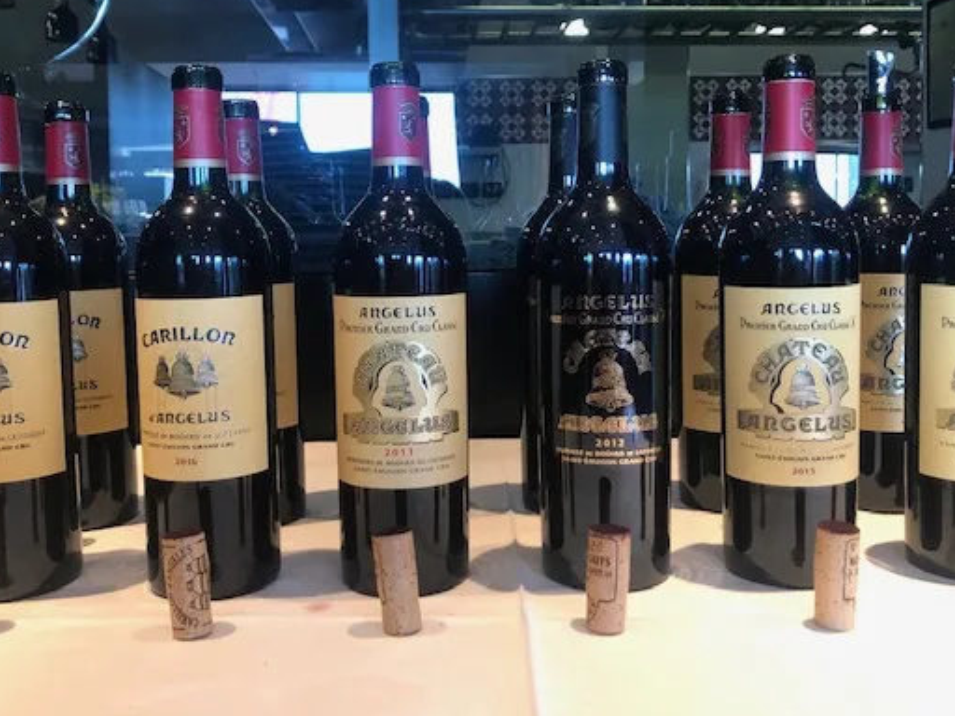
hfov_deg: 52.6
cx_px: 487
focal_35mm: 35
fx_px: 966
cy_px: 285
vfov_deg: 40.5
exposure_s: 1/15
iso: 80
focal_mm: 3.99
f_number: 1.8
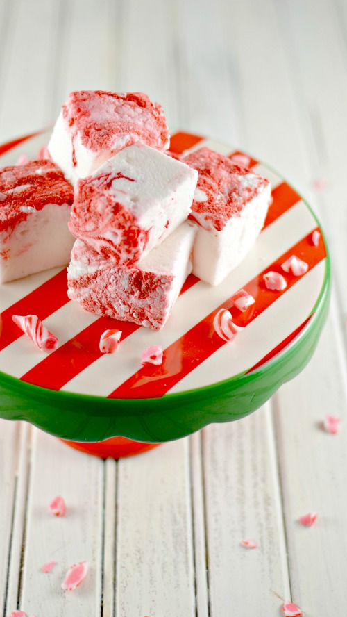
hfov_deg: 17.8
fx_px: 1106
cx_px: 107
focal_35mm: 68
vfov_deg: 31.0
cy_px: 242
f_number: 2.8
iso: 320
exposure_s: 1/500
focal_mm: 35
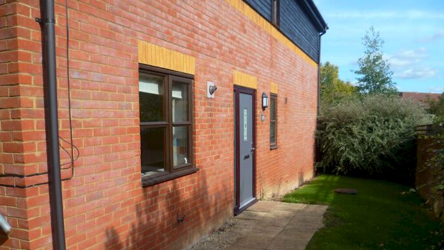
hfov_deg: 62.6
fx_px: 365
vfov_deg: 37.5
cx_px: 221
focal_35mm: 31
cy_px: 155
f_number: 2.8
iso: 80
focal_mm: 5
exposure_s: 1/640
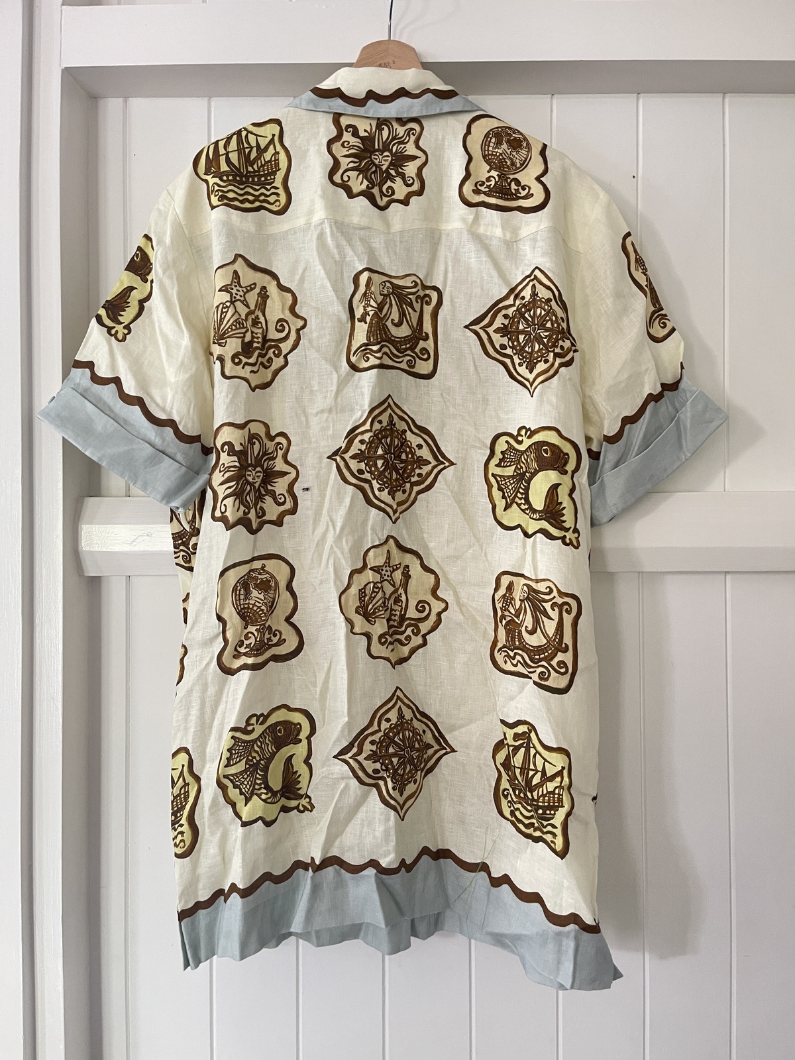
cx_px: 398
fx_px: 766
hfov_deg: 54.9
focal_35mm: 25
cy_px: 530
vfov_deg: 69.4
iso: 250
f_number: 1.6
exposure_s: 1/60
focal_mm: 5.1
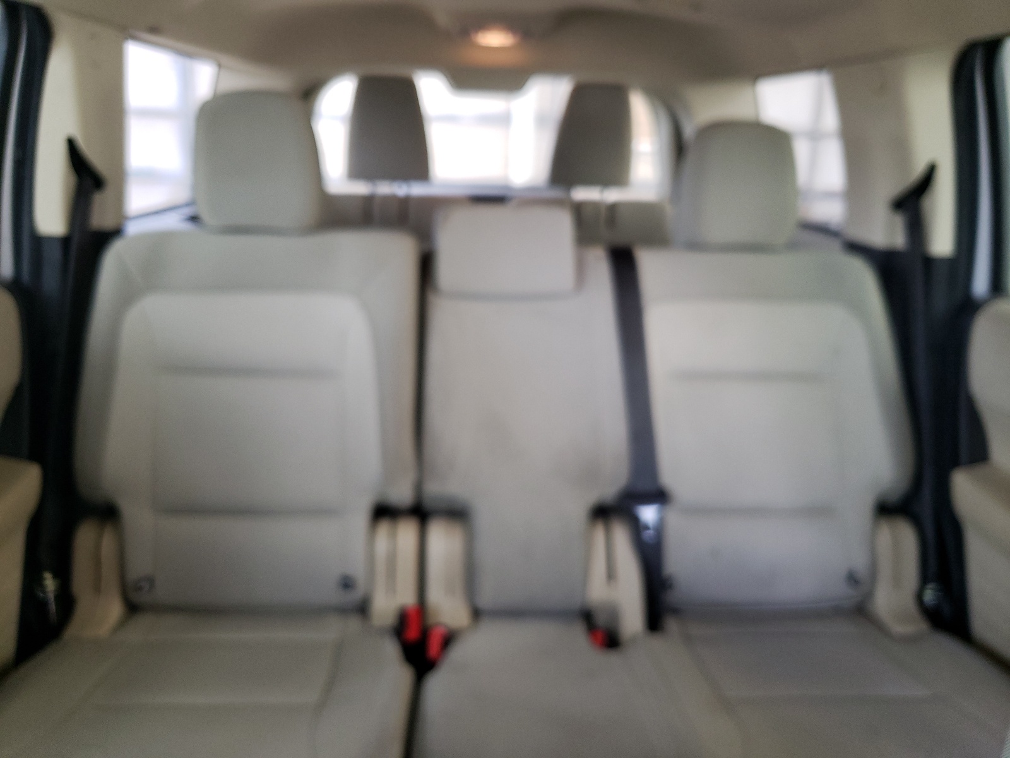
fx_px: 759
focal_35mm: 26
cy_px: 379
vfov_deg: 53.1
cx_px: 505
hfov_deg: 67.3
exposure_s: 1/60.2
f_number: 1.5
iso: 123
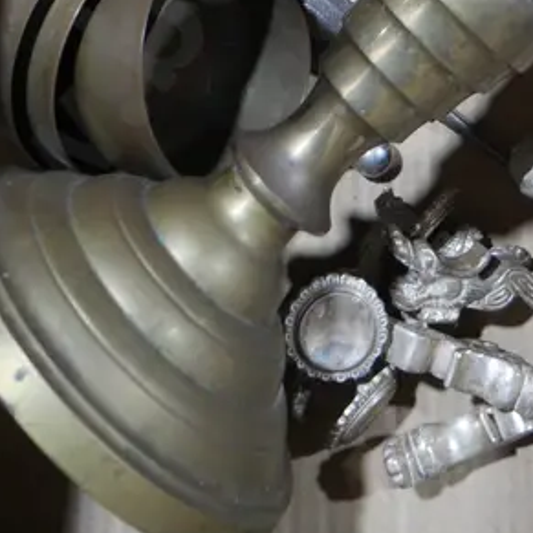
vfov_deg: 17.3
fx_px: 1516
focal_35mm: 87
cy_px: -333
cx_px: 433
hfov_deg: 19.7
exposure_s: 1/60
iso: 250
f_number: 3.5
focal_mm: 14
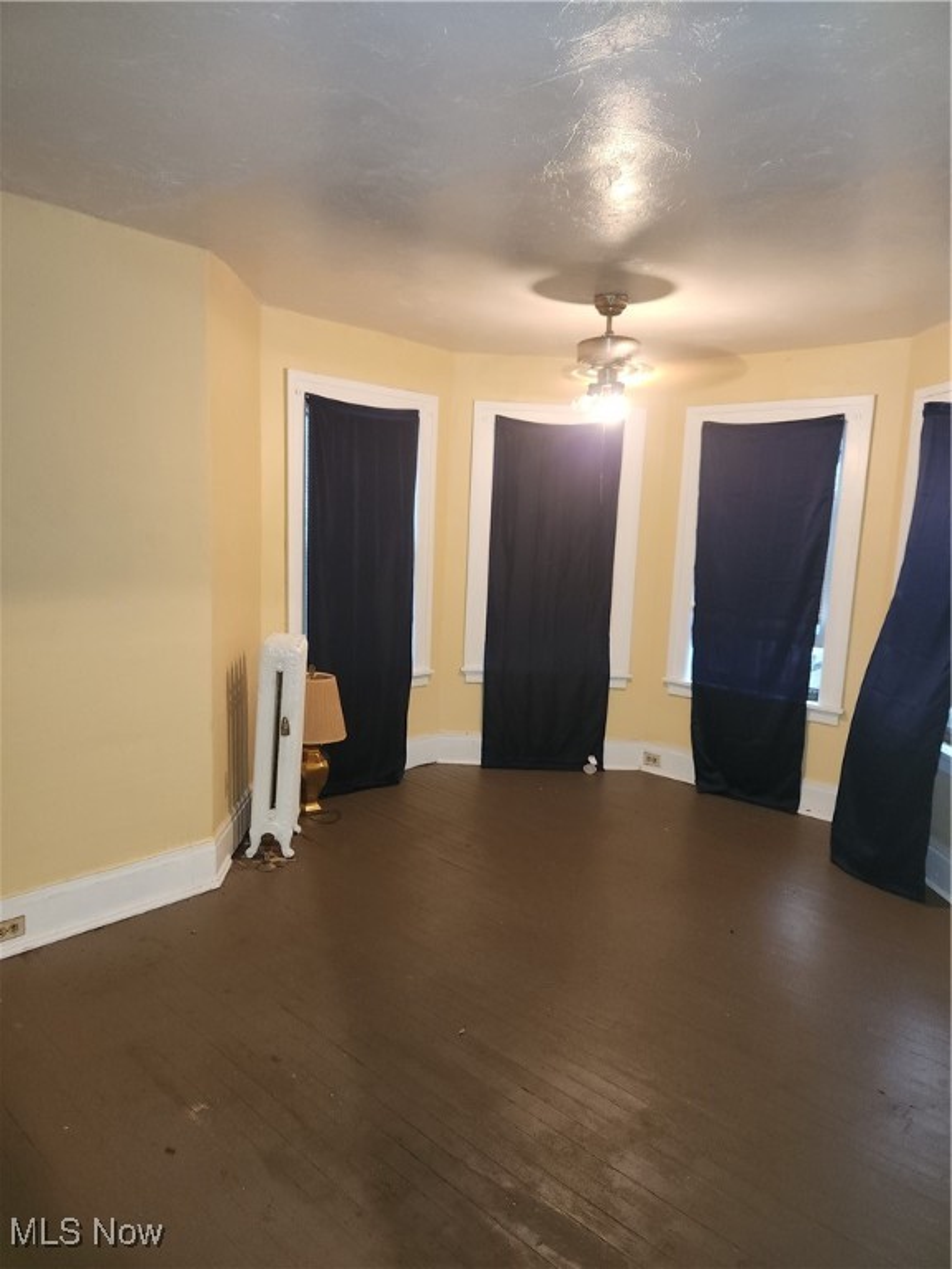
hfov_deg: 58.9
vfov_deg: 73.9
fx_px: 843
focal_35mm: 23
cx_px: 476
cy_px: 634
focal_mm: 5.4
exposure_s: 1/12
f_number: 1.8
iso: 125
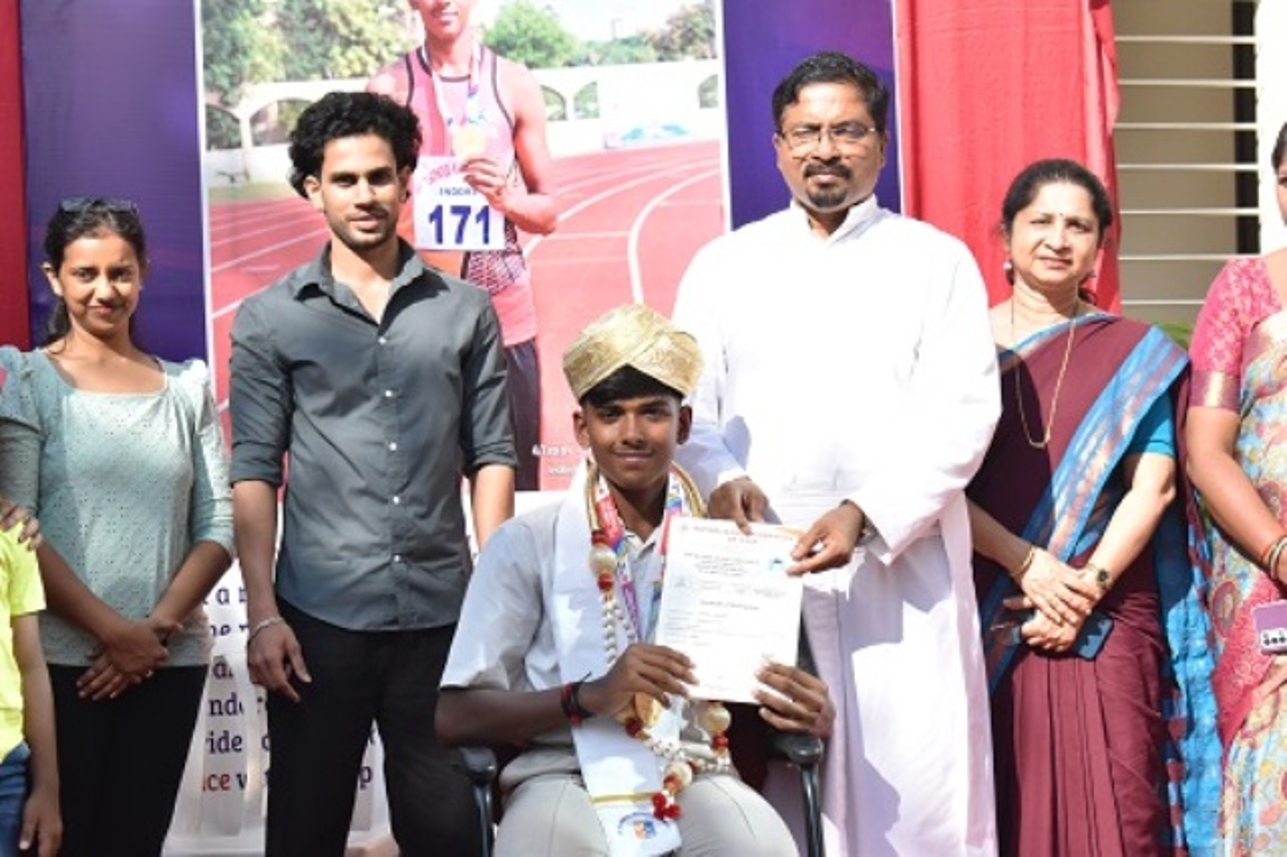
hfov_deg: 24.6
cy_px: 428
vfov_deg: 16.5
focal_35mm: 82
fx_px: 2948
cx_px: 644
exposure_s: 1/1250
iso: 800
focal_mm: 55
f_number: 6.3
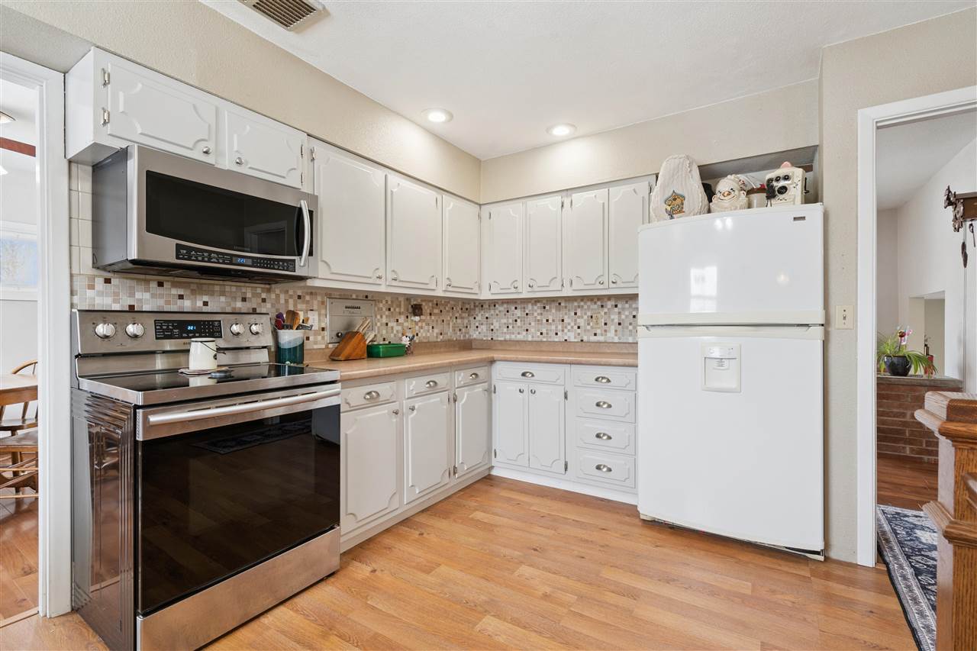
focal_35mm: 16
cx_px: 488
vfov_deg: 73.7
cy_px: 326
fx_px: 434
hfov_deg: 96.7
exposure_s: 1/13
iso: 400
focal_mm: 16
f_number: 9
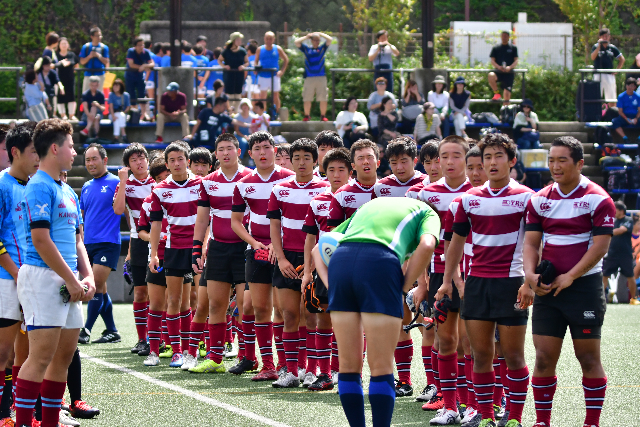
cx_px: 320
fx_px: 5066
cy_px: 214
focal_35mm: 285
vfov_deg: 4.8
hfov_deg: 7.2
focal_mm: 190
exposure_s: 1/1000
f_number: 5.3
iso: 320
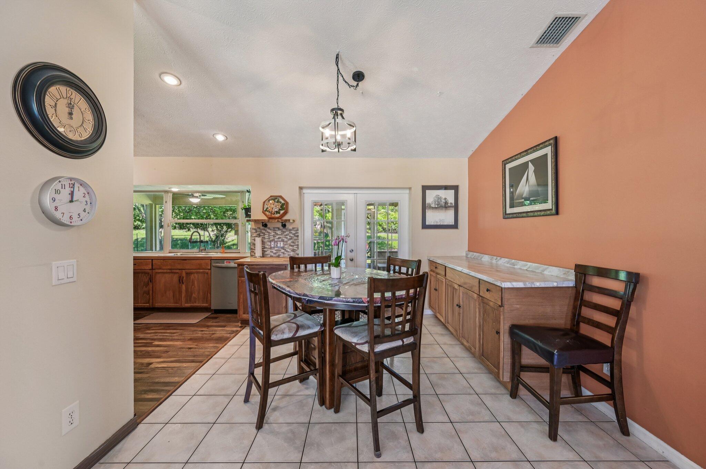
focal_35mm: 14
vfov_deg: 81.1
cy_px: 234
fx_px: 274
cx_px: 353
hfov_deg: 104.3
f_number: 8
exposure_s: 1/20
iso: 800
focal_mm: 14
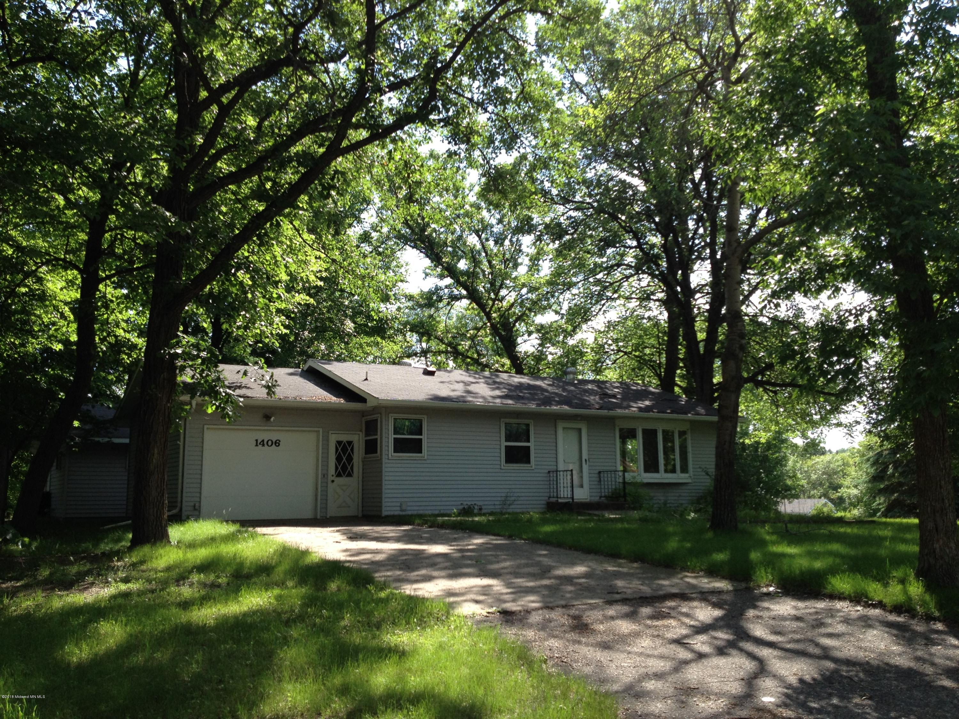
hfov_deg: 52.6
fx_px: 970
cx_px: 480
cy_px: 360
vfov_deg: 40.7
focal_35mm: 35
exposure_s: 1/531
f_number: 2.4
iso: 50
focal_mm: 4.28
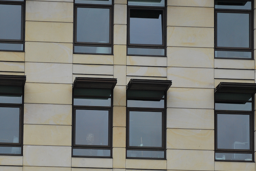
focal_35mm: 208
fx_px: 1479
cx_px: 105
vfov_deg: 6.6
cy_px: 133
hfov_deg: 9.9
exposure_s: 1/400
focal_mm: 75
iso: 200
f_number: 5
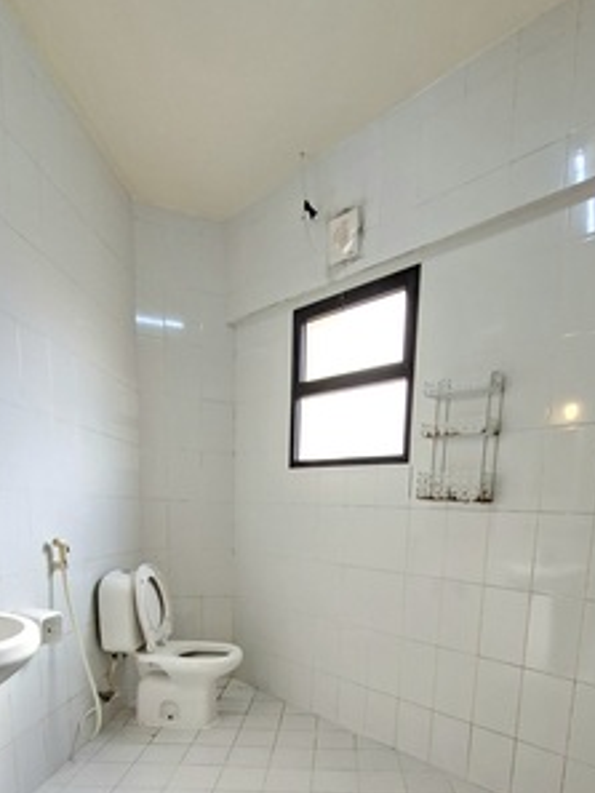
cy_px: 602
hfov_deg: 65.7
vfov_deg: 75.3
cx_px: 340
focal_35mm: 20
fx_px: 458
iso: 100
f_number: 2.2
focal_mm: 1.74
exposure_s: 1/50
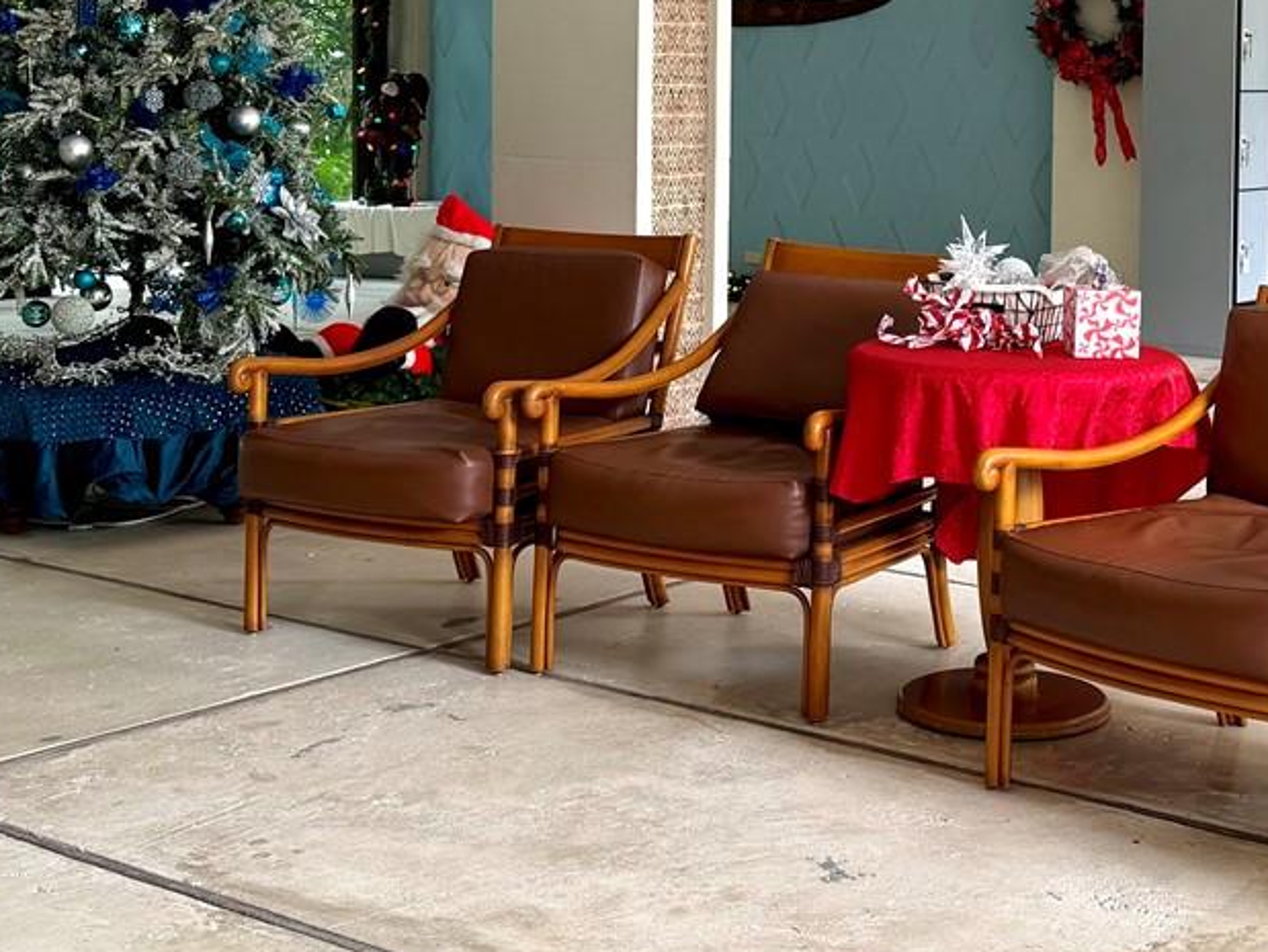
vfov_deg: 23.3
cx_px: 994
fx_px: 2272
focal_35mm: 62
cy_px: 172
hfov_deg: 30.5
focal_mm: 6.76
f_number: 1.78
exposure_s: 1/121
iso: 64
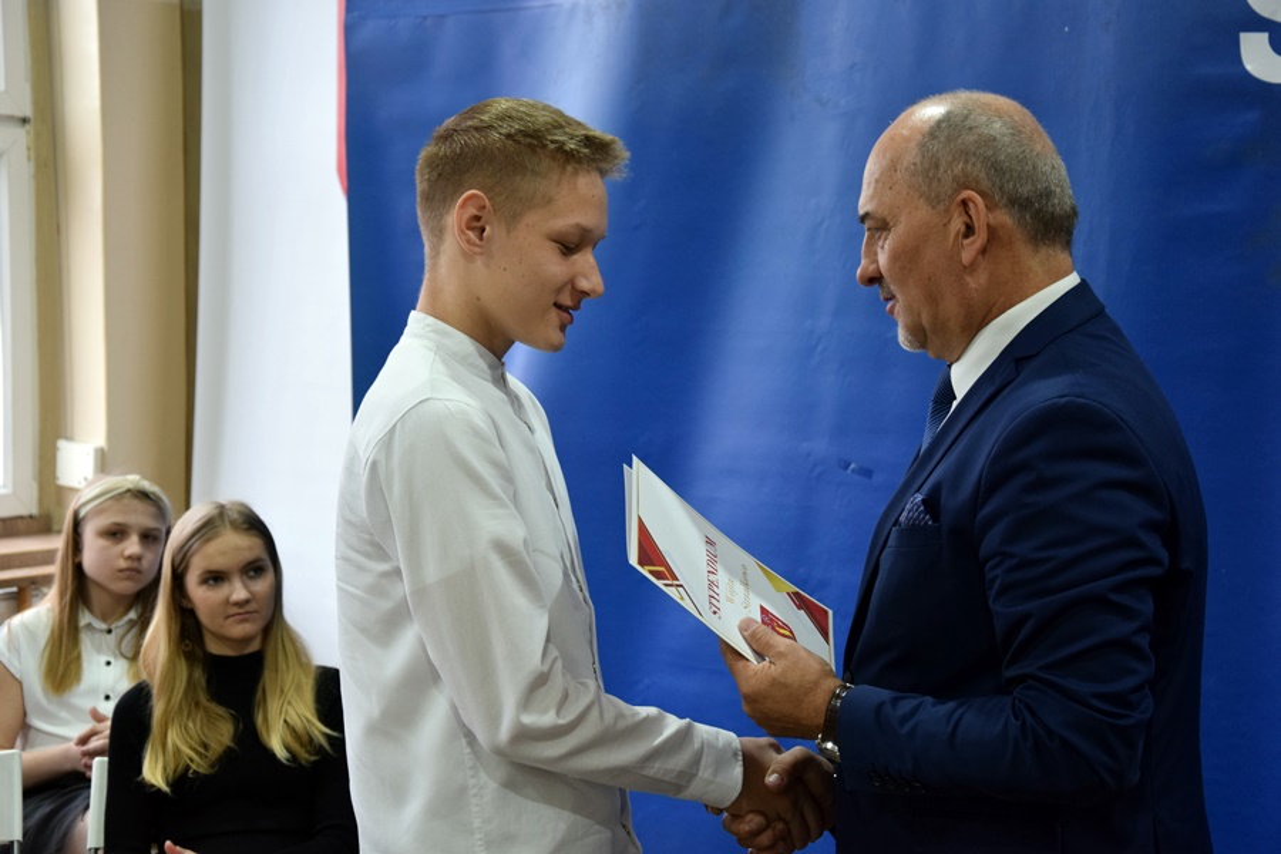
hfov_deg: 27.0
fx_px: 2669
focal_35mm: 75
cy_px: 427
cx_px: 640
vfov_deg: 18.2
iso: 560
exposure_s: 1/100
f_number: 5
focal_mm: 50
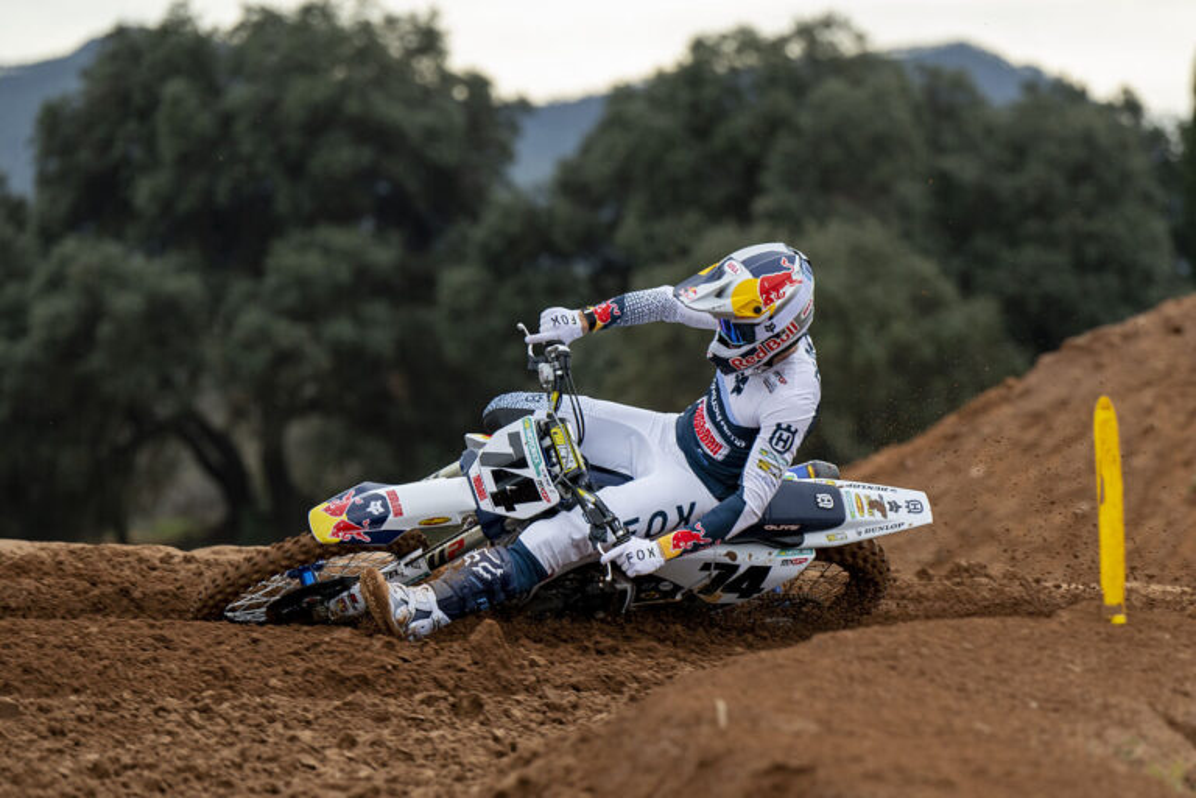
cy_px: 399
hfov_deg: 11.1
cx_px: 598
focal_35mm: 185
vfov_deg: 7.4
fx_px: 6146
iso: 200
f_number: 3.5
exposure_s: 1/1000
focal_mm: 185
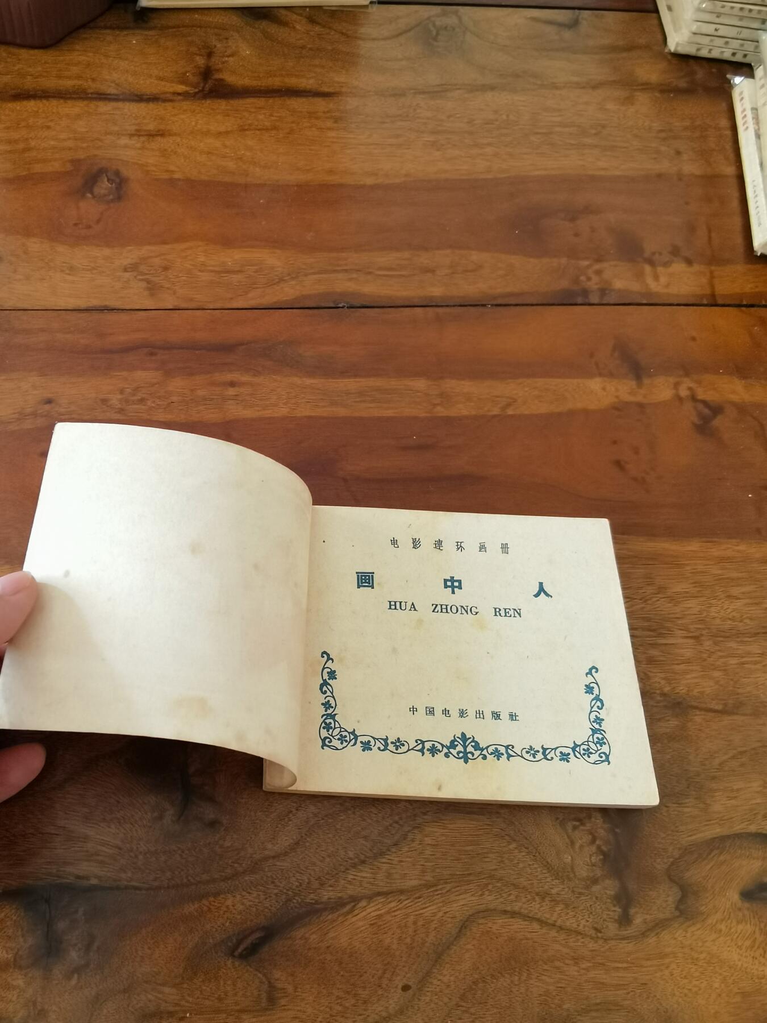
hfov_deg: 51.4
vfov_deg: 65.3
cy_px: 512
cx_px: 384
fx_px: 798
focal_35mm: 27
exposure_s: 1/40
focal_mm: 2.26
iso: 160
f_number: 2.2
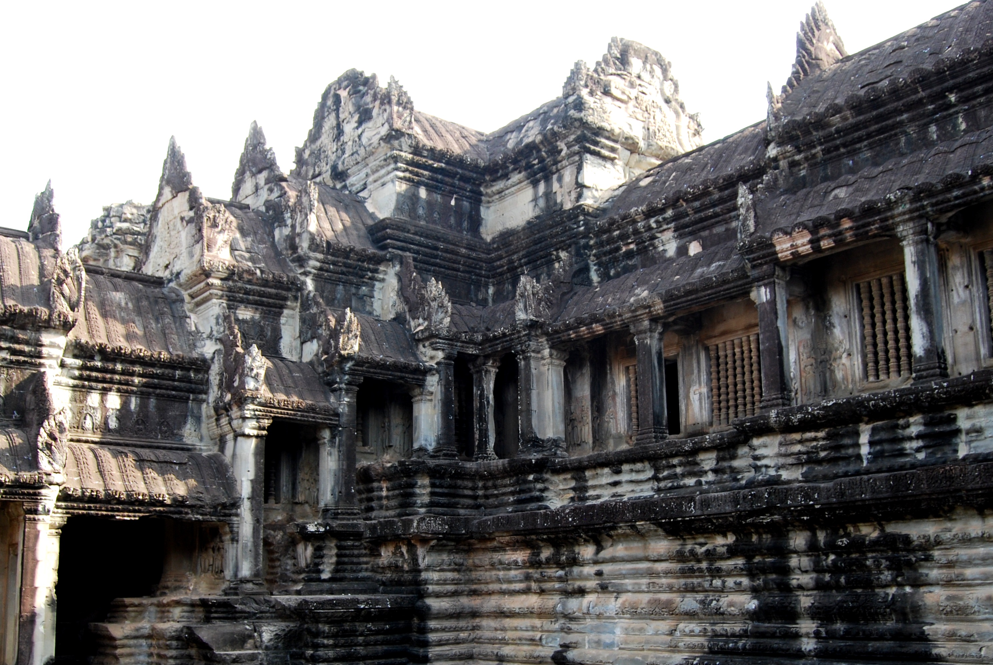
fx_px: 967
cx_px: 538
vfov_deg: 37.7
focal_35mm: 35
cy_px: 413
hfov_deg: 54.3
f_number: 5
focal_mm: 18
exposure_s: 1/100
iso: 200
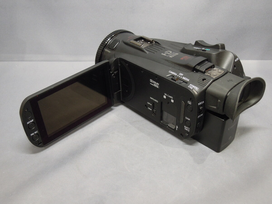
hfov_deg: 46.8
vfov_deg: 36.0
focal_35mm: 40
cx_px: 136
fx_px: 314
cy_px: 102
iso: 400
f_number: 3.3
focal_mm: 7.2
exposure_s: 1/30
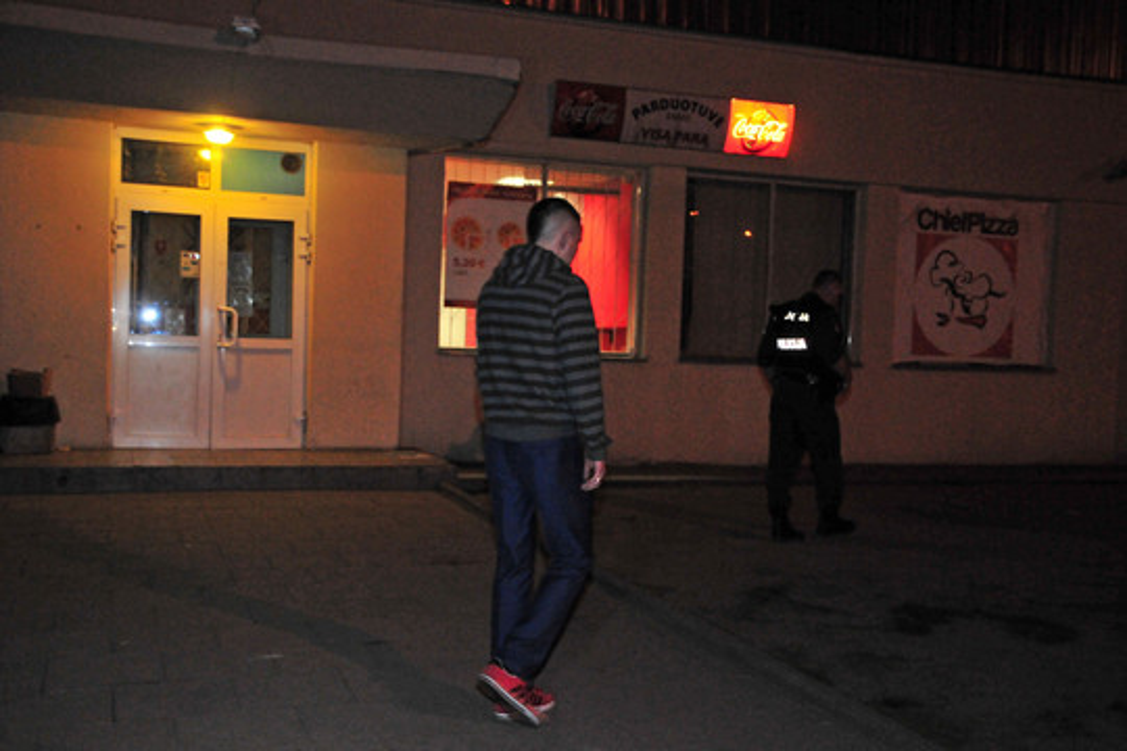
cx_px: 564
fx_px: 1221
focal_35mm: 39
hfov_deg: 49.6
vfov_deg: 34.2
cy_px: 376
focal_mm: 26
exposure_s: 1/40
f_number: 4.2
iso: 2000
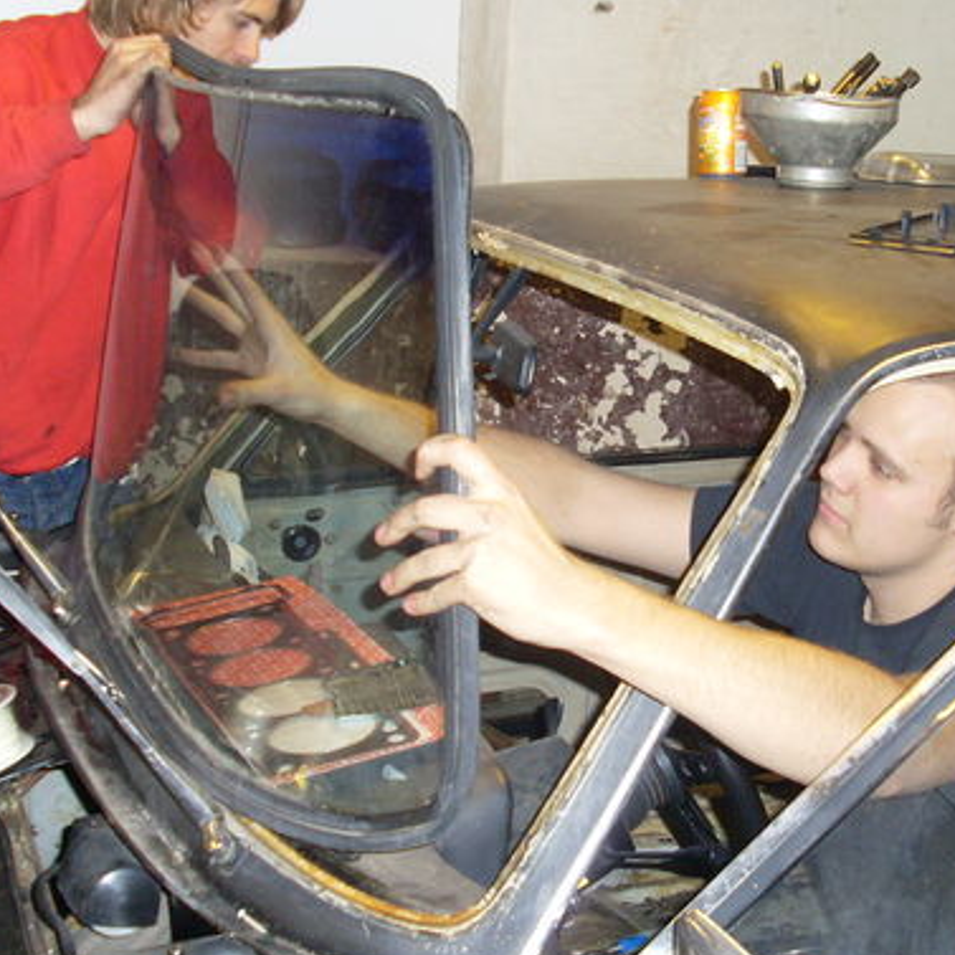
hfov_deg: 29.8
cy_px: 504
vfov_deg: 30.0
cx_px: 659
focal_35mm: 57
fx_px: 1779
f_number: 3
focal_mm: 6.3
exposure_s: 1/45
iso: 160
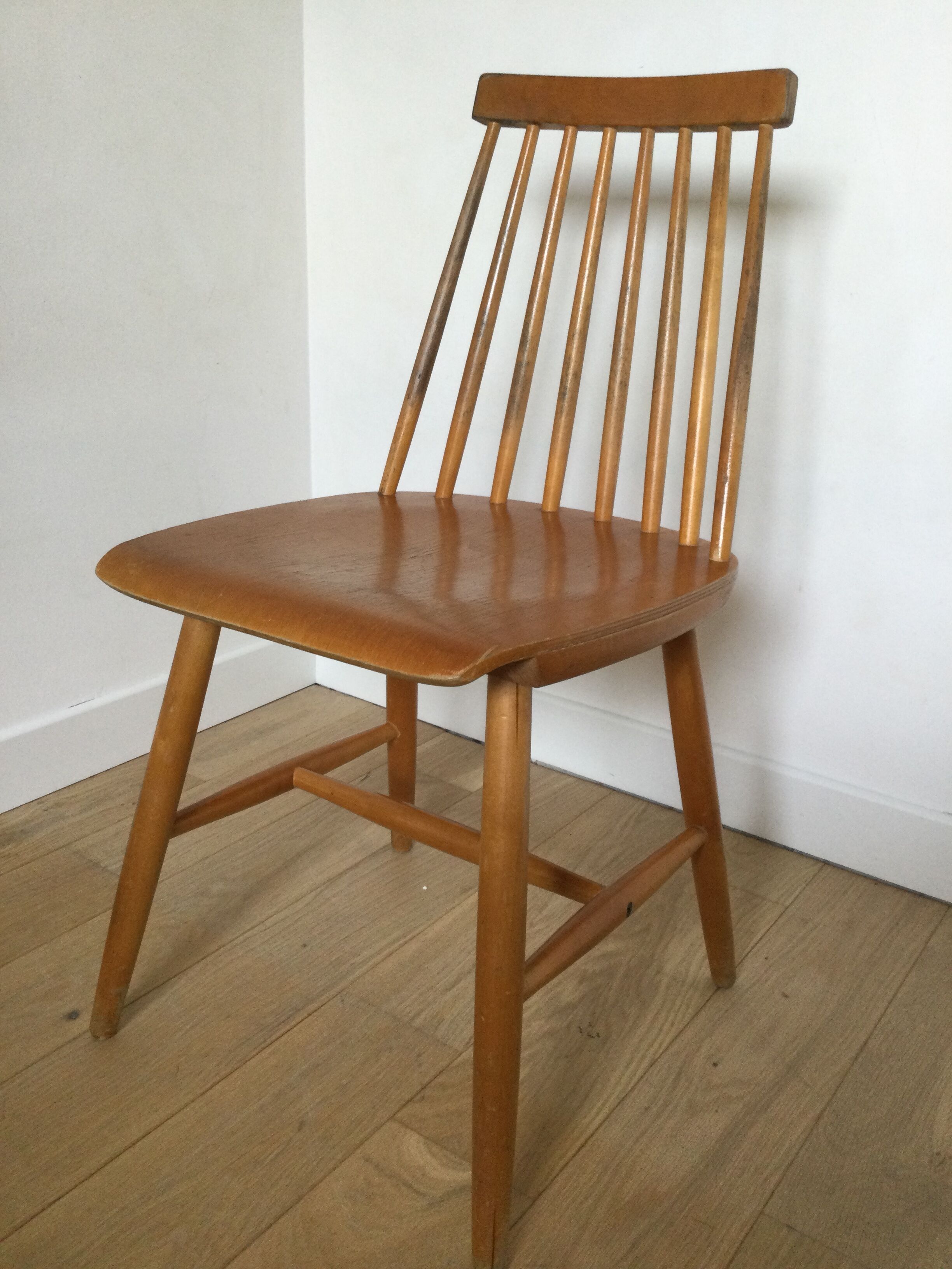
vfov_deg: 58.4
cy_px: 634
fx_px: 1137
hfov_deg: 45.4
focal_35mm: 31
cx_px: 476
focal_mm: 3.3
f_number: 2.4
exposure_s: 1/33
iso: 80
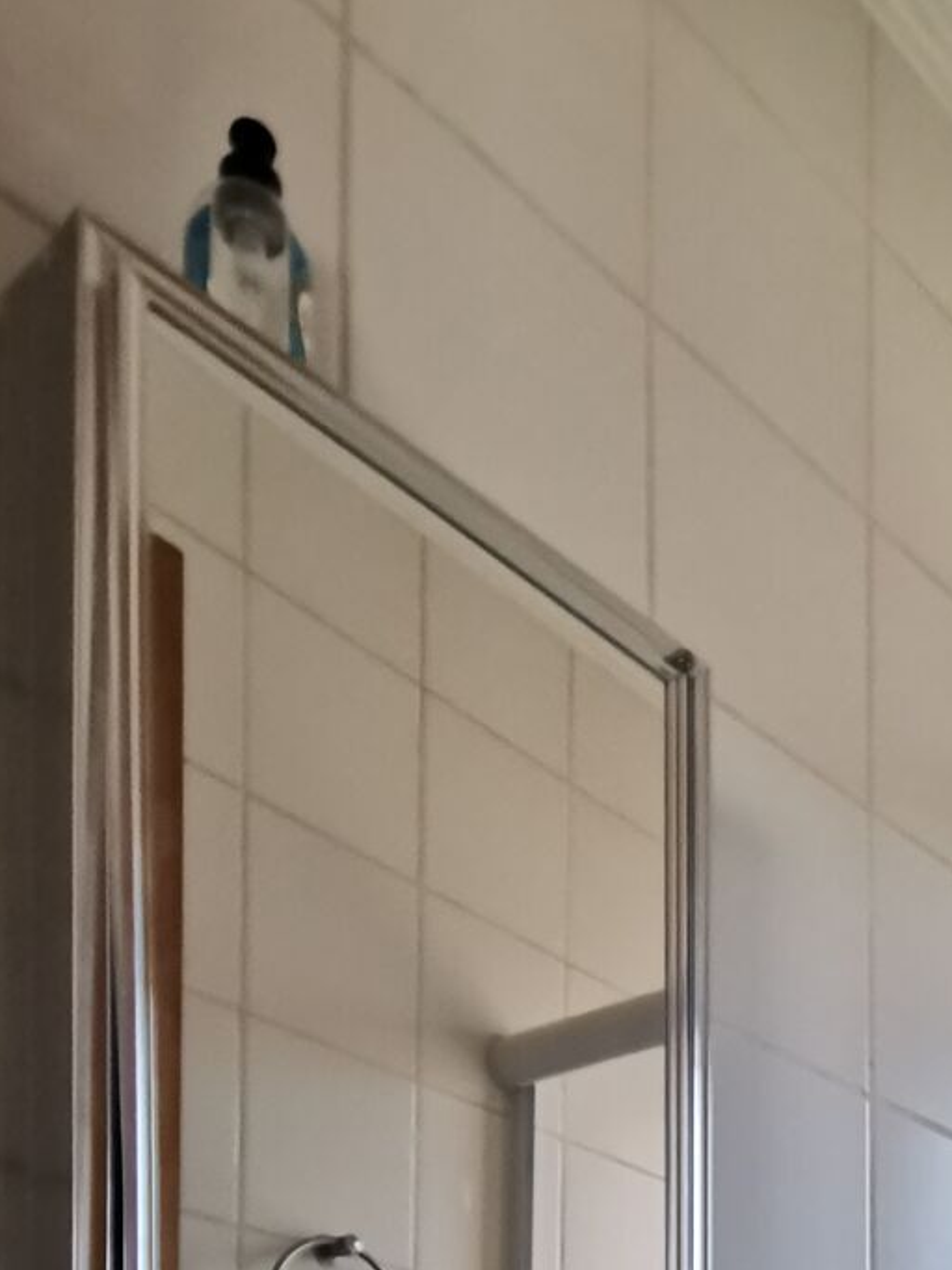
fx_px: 1651
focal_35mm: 45
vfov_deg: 31.4
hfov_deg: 29.5
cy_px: 1690
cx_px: 1004
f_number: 2.2
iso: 250
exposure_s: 1/60
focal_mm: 2.35
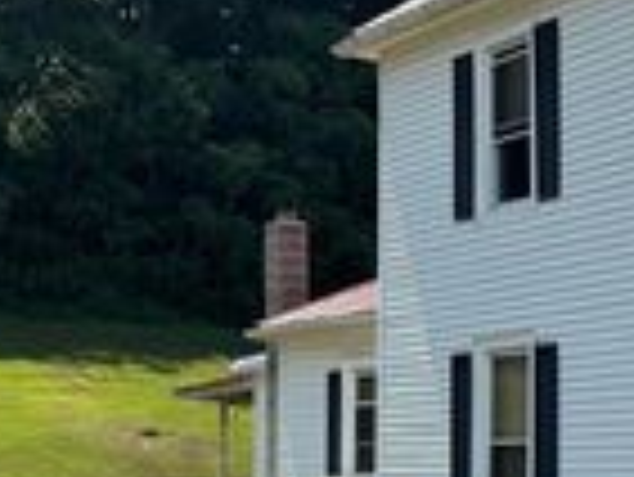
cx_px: 836
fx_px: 1558
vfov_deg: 17.3
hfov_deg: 20.8
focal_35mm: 85
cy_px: 380
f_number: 1.78
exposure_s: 1/4950
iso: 80
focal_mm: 6.76
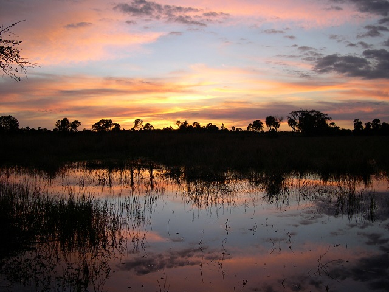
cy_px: 146
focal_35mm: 38
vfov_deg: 37.7
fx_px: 427
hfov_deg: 49.0
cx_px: 194
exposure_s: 1/96.2
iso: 100
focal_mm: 8
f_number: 2.8
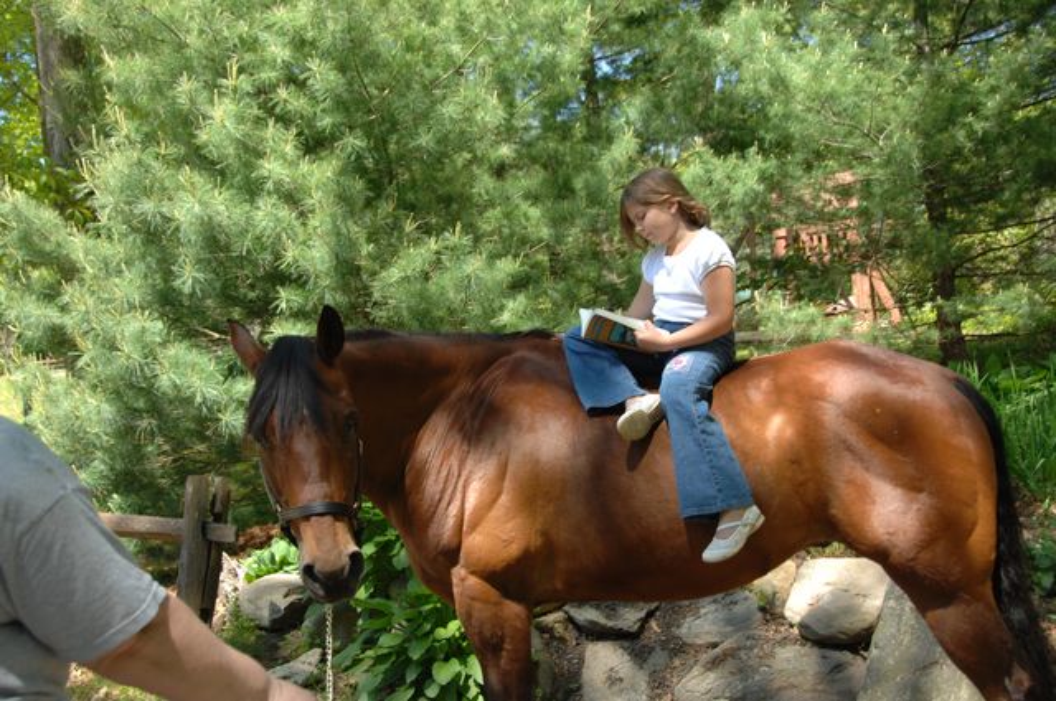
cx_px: 528
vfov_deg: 32.9
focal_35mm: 40
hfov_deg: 48.0
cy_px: 350
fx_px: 1186
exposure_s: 1/125
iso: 100
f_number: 4.2
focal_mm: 27
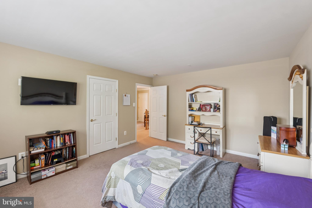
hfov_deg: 104.3
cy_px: 104
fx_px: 121
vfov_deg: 81.2
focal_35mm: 14
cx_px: 156
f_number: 7.1
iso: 800
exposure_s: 1/6
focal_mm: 14
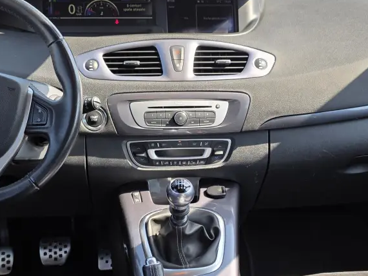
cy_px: 166
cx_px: 207
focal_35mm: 58
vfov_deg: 25.2
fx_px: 616
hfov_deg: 33.2
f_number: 1.7
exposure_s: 1/359
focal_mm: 6.25
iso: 32
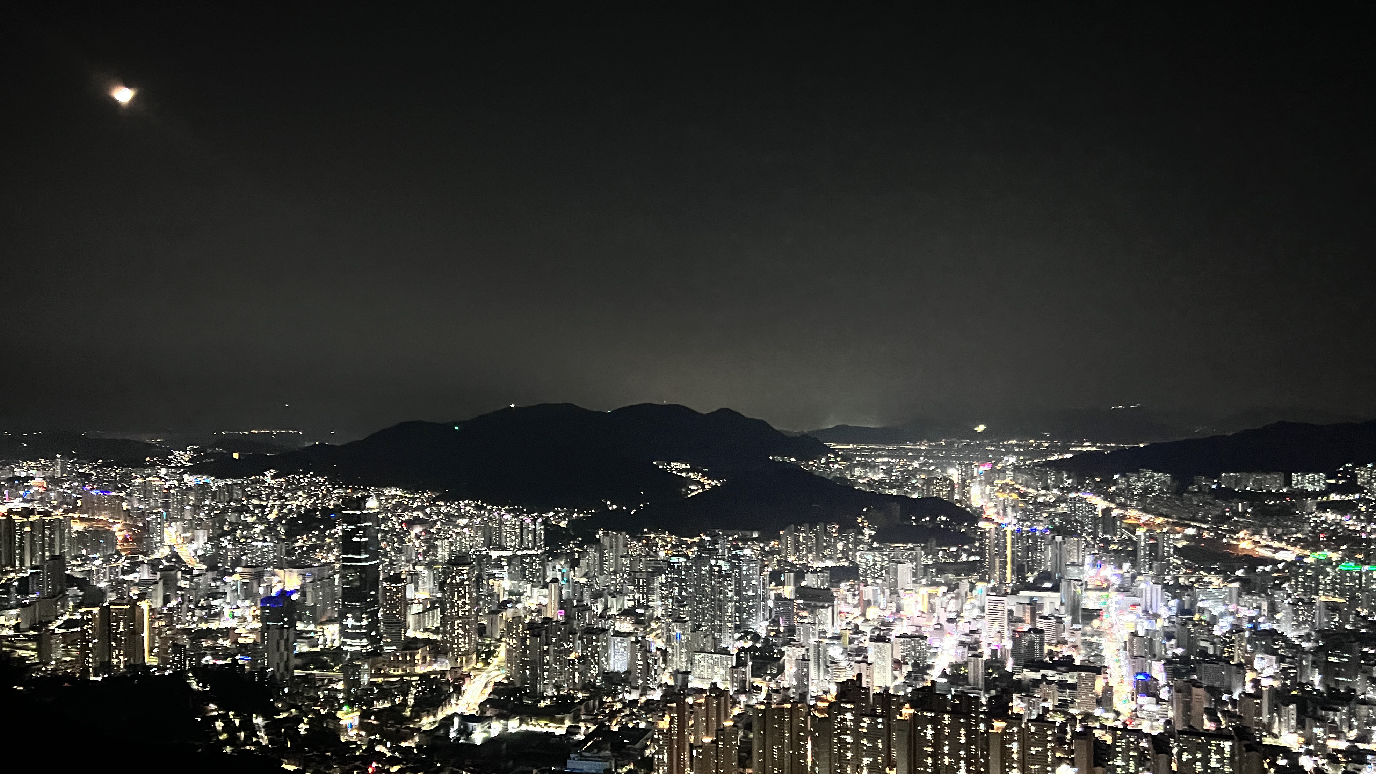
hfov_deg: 66.1
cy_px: 428
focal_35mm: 29
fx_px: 1058
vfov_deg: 40.1
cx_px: 676
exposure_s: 1/20
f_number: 1.5
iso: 1000
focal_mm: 5.7
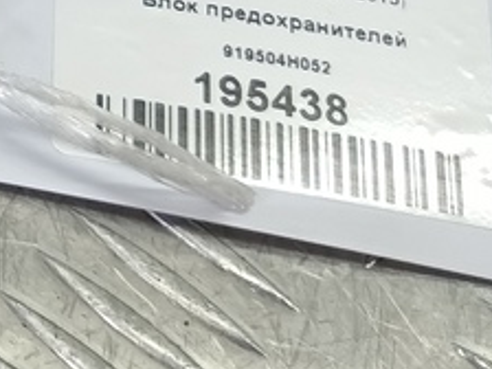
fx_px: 1492
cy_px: -360
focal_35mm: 105
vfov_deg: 12.5
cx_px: -556
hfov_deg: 14.6
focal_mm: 4.11
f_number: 1.6
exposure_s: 1/50
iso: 103
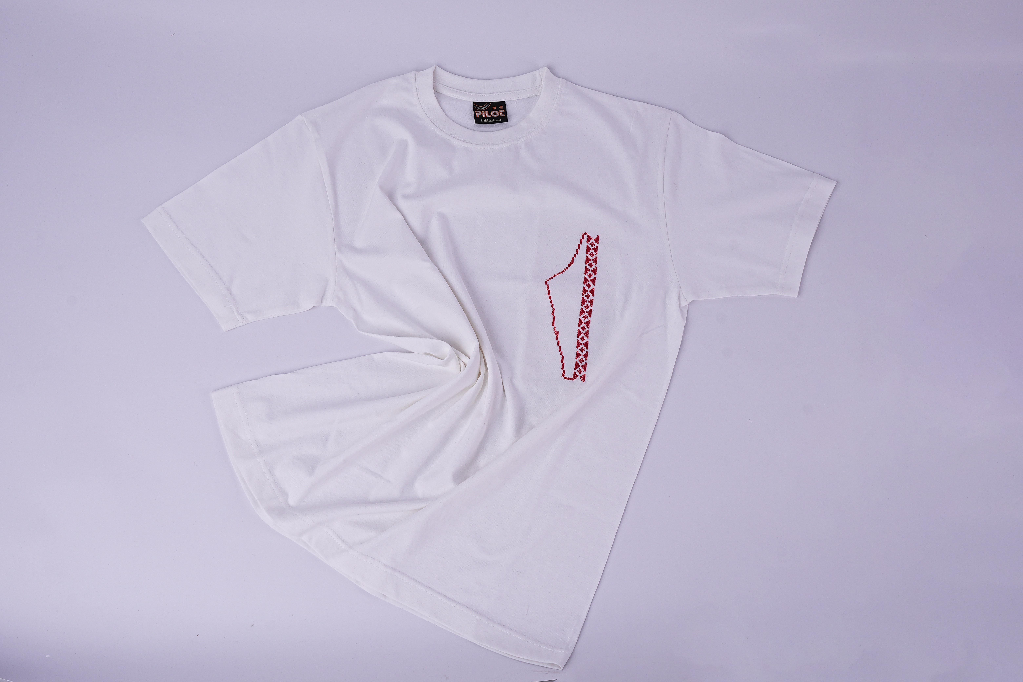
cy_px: 341
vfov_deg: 36.9
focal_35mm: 36
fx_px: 1023
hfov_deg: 53.1
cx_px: 512
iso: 125
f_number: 14
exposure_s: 1/160
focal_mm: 24
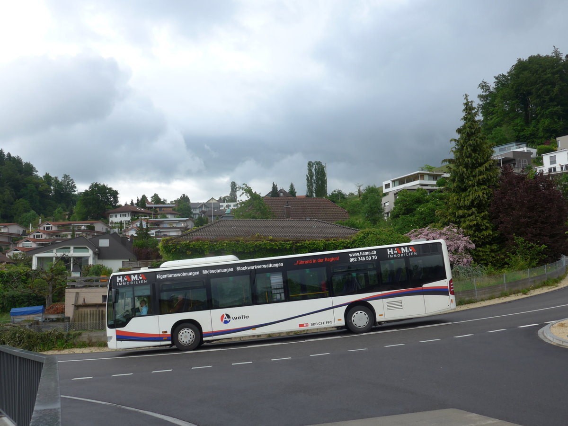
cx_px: 284
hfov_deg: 54.0
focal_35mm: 34
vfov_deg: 41.8
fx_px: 558
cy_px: 213
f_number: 2.8
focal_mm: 7
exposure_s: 1/640
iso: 80
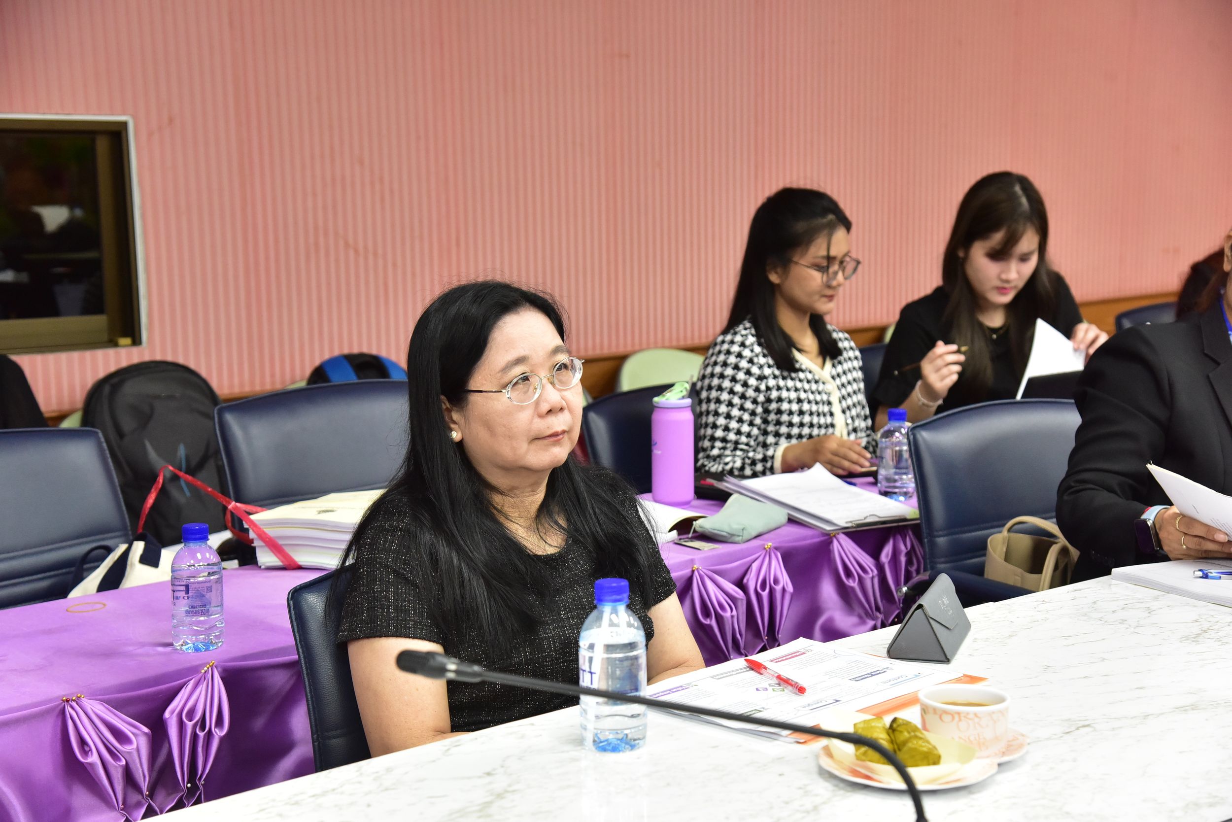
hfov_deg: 32.4
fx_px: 2122
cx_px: 616
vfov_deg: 21.9
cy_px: 411
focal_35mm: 62
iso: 2500
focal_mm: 62
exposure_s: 1/125
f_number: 5.6
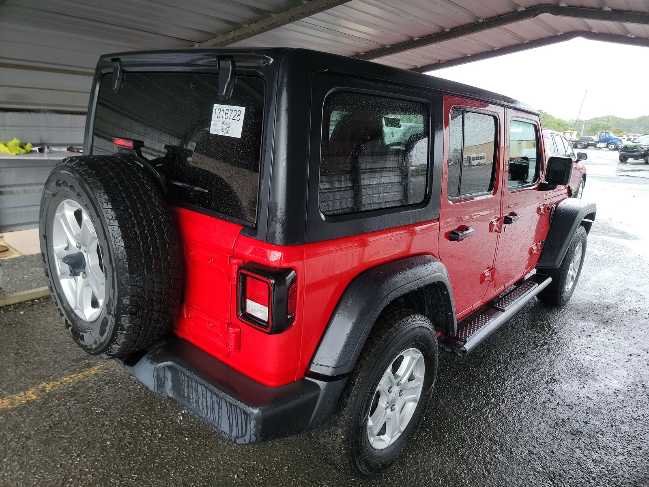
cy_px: 244
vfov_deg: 56.8
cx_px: 324
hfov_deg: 71.6
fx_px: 450
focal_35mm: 24
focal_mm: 6.7
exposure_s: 1/119
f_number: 1.8
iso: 59
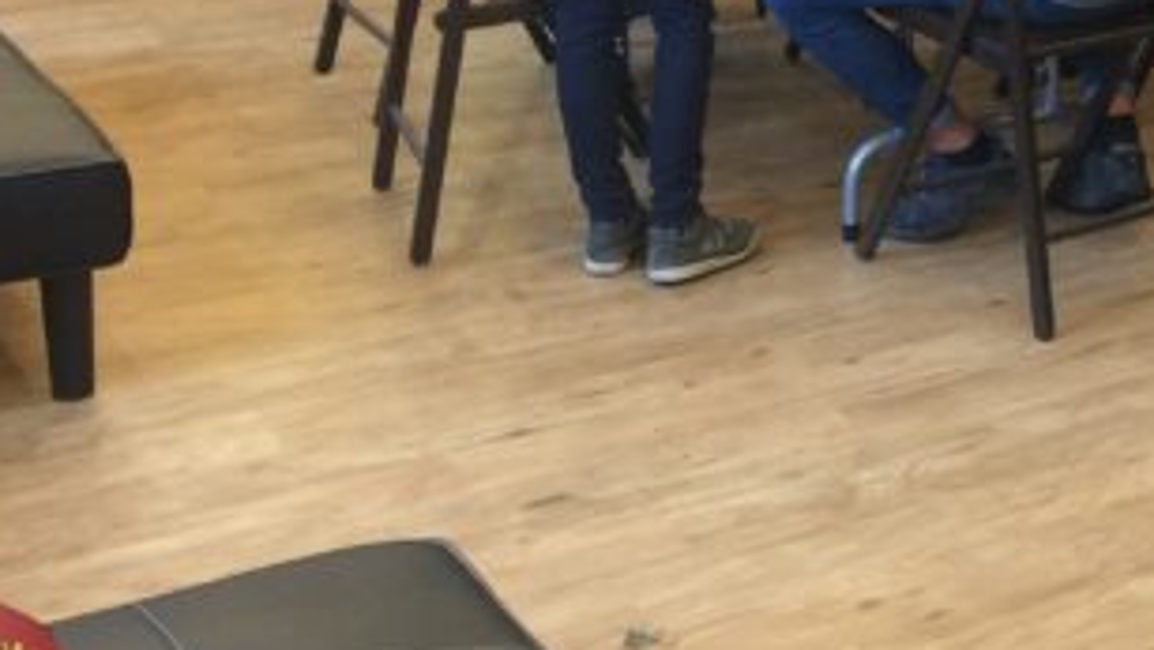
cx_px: 1135
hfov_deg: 25.6
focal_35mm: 79
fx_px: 2418
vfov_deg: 14.8
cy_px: -113
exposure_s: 1/33
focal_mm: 4.15
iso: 200
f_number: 2.2
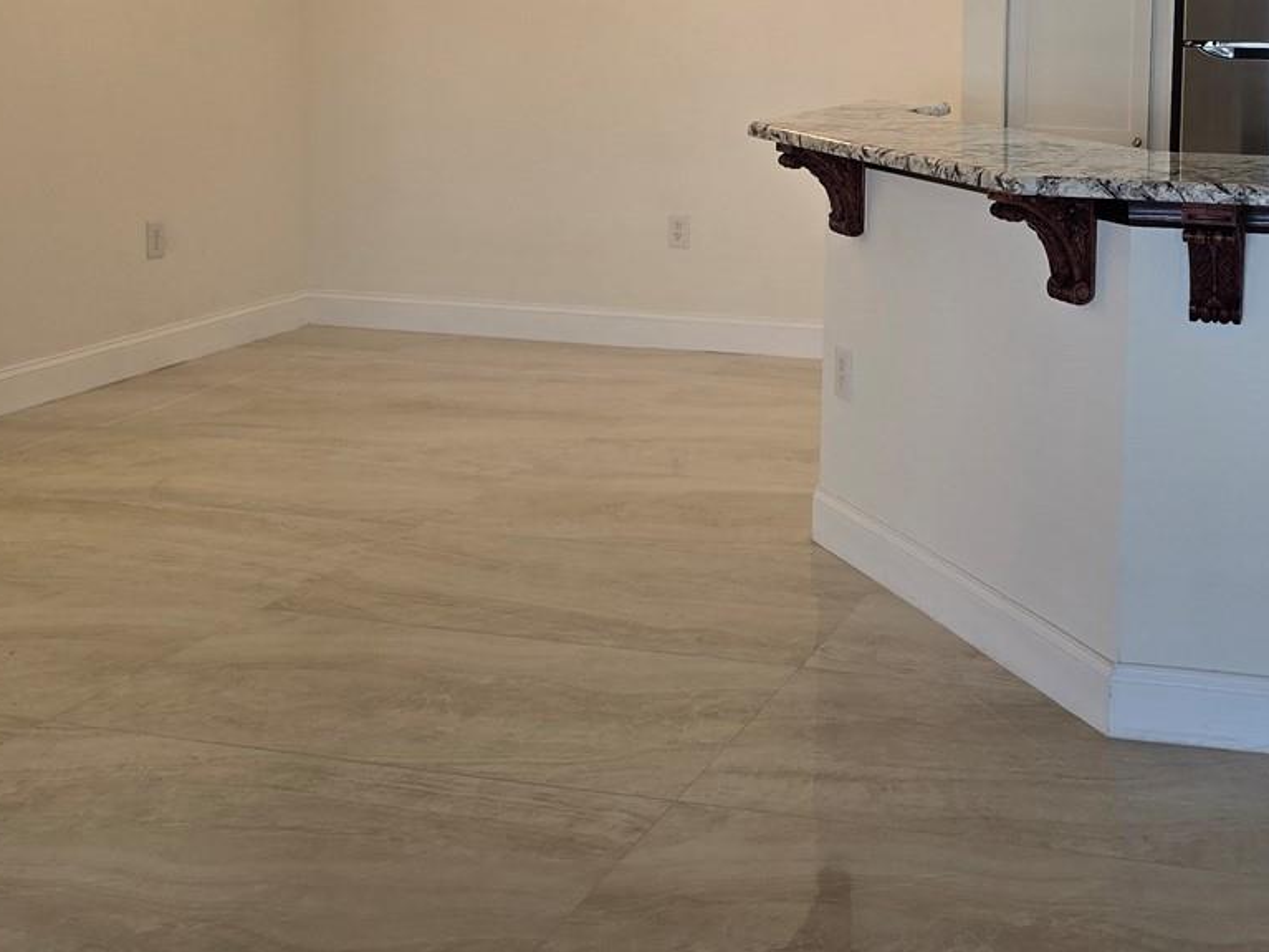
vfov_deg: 29.5
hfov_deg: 38.0
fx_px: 1759
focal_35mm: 48
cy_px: 171
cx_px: 1036
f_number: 1.7
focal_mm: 6.3
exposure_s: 1/120
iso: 64
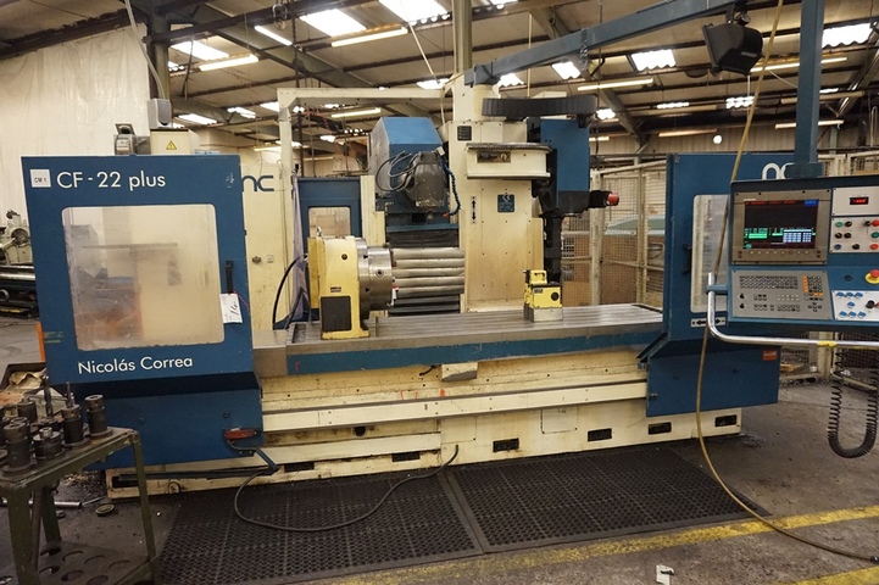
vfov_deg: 53.1
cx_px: 440
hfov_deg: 73.8
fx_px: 586
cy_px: 292
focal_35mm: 24
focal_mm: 16
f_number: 3.5
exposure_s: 1/160
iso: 3200
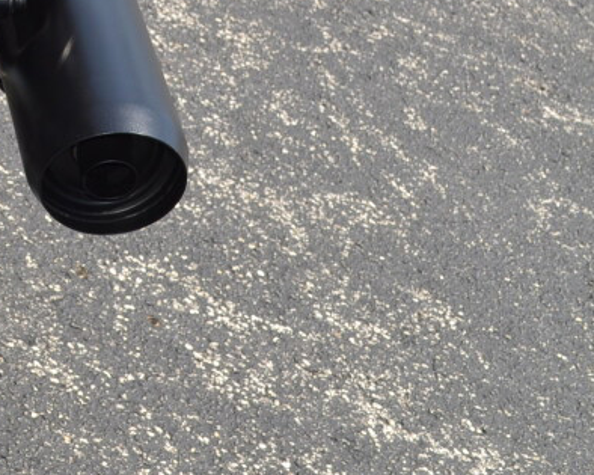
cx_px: -250
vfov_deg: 12.2
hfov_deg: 14.6
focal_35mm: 124
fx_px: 2187
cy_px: -59
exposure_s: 1/200
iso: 100
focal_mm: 29
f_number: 8
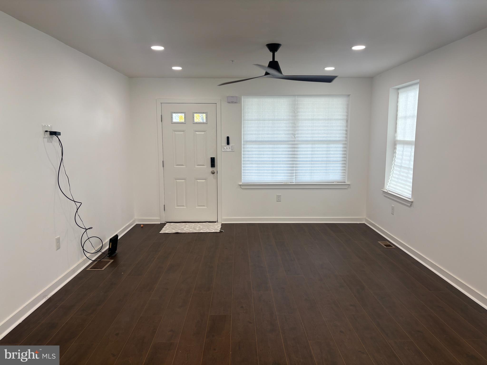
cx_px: 244
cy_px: 182
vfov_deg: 53.1
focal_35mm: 26
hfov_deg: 67.3
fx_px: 366
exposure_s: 1/120
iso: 50
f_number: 1.6
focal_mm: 5.96
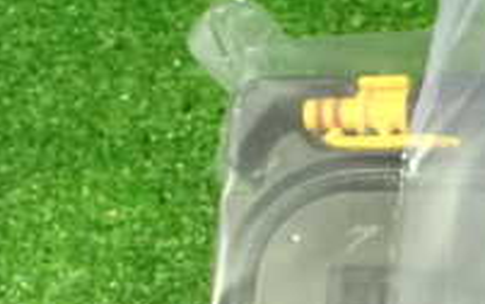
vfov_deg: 13.6
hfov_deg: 21.0
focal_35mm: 95
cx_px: 509
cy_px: 304
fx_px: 1257
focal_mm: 5.4
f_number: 2.3
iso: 1600
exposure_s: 1/30
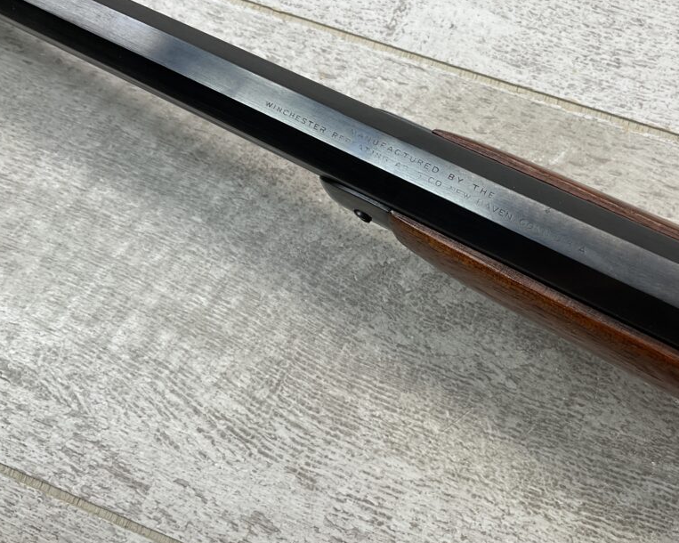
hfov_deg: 47.5
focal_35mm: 38
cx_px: 430
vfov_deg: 39.1
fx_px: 763
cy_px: 250
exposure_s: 1/120
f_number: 1.8
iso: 20
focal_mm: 3
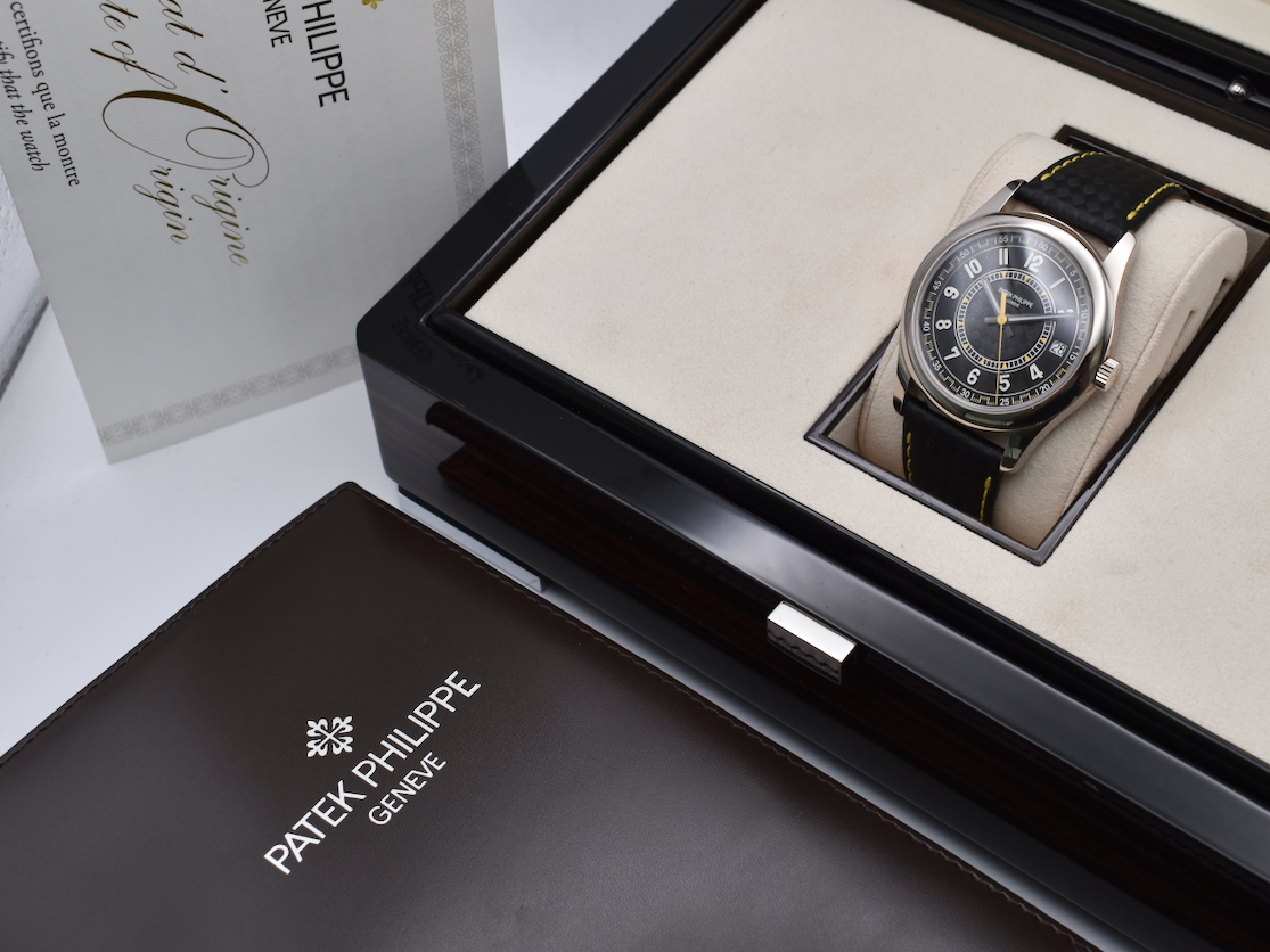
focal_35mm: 53
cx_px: 688
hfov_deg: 36.2
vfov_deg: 27.5
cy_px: 476
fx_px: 1944
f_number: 8
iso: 400
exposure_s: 1/125
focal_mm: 32
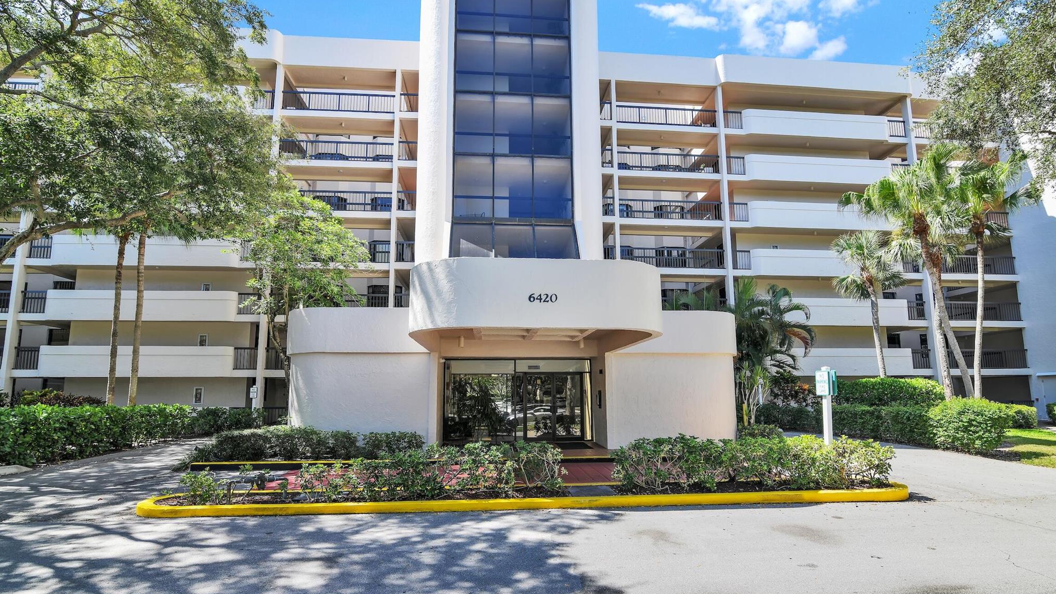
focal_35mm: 17
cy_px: 329
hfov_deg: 95.9
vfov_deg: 63.7
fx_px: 476
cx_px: 534
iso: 200
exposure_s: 1/250
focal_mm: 16
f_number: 8
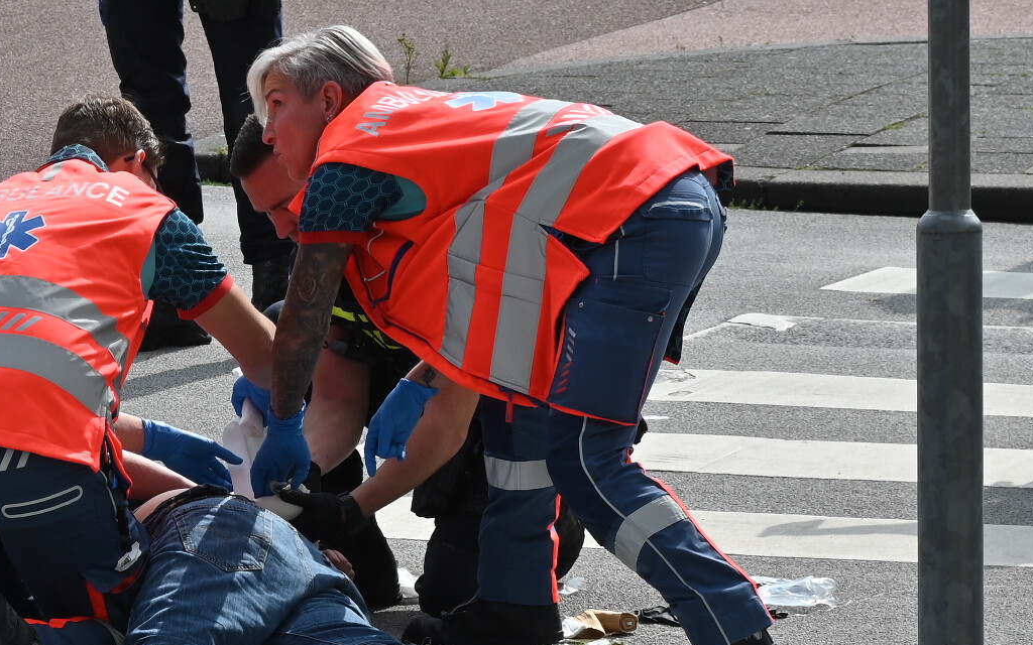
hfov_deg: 7.5
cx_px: 215
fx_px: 7911
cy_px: 370
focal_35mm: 281
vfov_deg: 4.7
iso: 200
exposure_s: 1/400
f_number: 11
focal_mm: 98
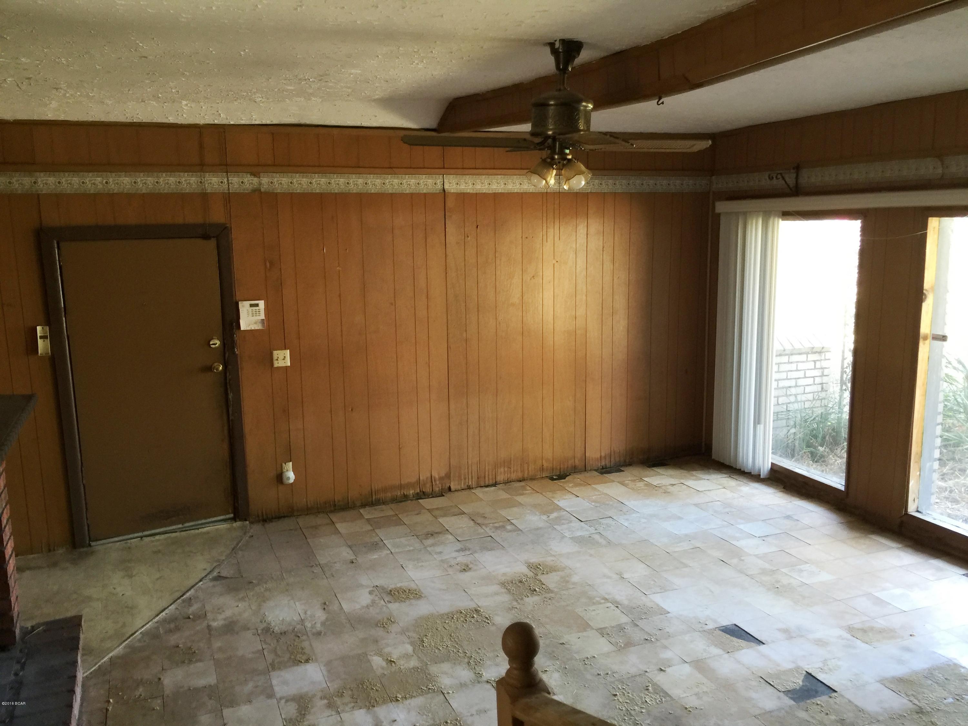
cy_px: 363
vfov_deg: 48.2
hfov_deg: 61.7
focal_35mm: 29
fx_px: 811
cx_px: 484
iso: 50
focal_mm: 4.15
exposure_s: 1/15
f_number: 2.2
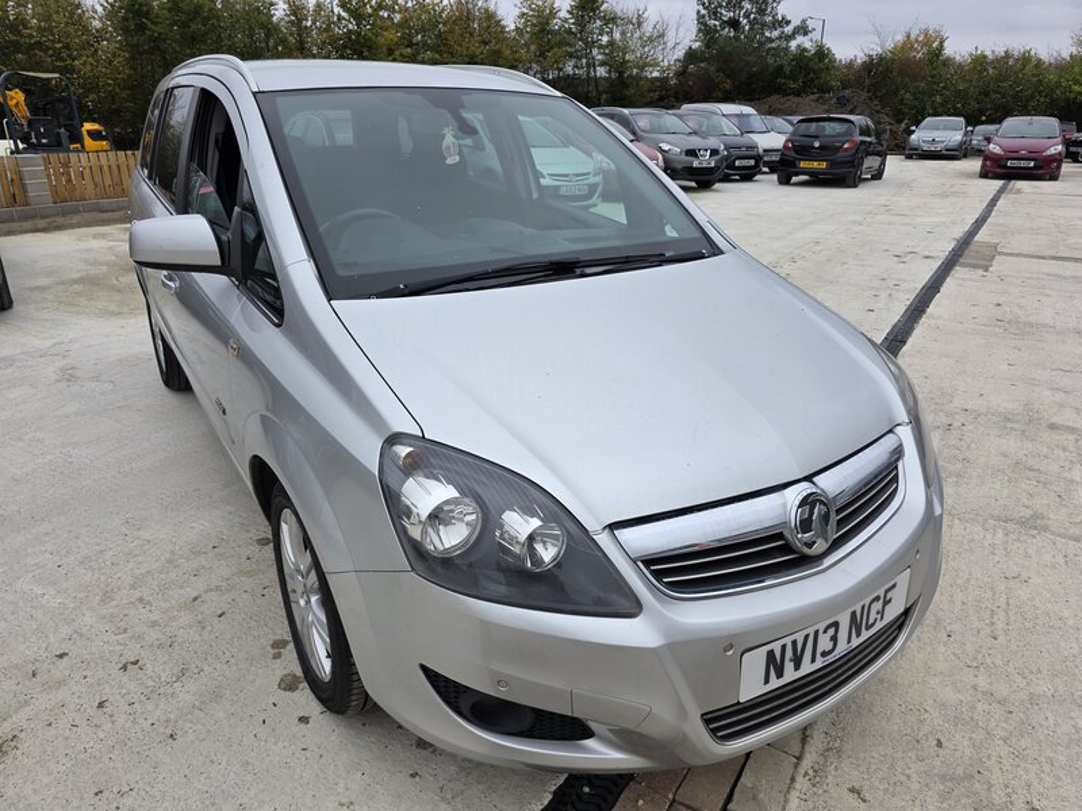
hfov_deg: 73.9
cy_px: 406
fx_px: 719
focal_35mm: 23
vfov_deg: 58.9
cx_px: 541
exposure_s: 1/359
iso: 25
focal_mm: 6.3
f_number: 1.7
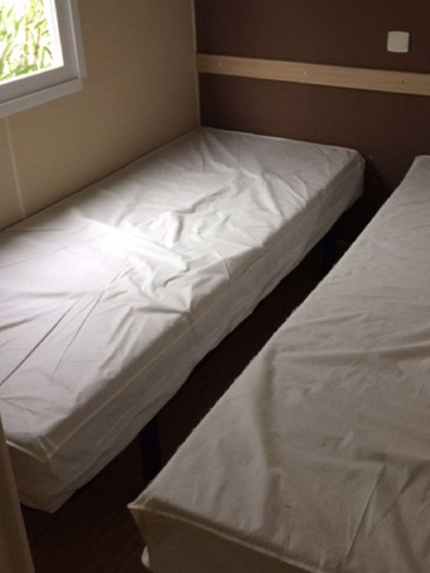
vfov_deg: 45.3
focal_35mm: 41
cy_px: 208
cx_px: 258
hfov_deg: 35.0
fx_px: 679
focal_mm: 4.15
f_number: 2.2
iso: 50
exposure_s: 1/33
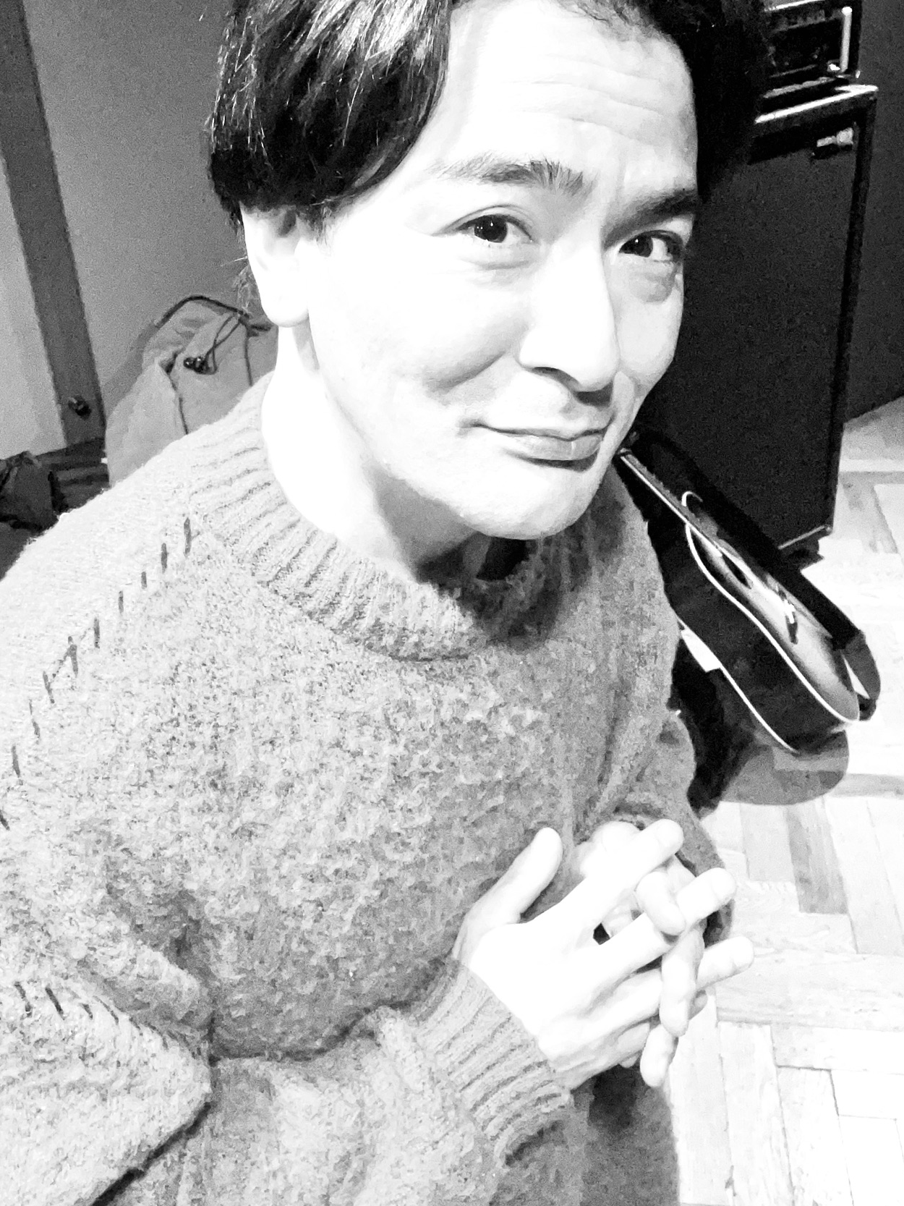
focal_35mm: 36
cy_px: 551
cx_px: 397
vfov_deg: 51.3
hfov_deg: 39.6
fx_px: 1254
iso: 400
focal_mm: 2.71
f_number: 2.2
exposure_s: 1/33
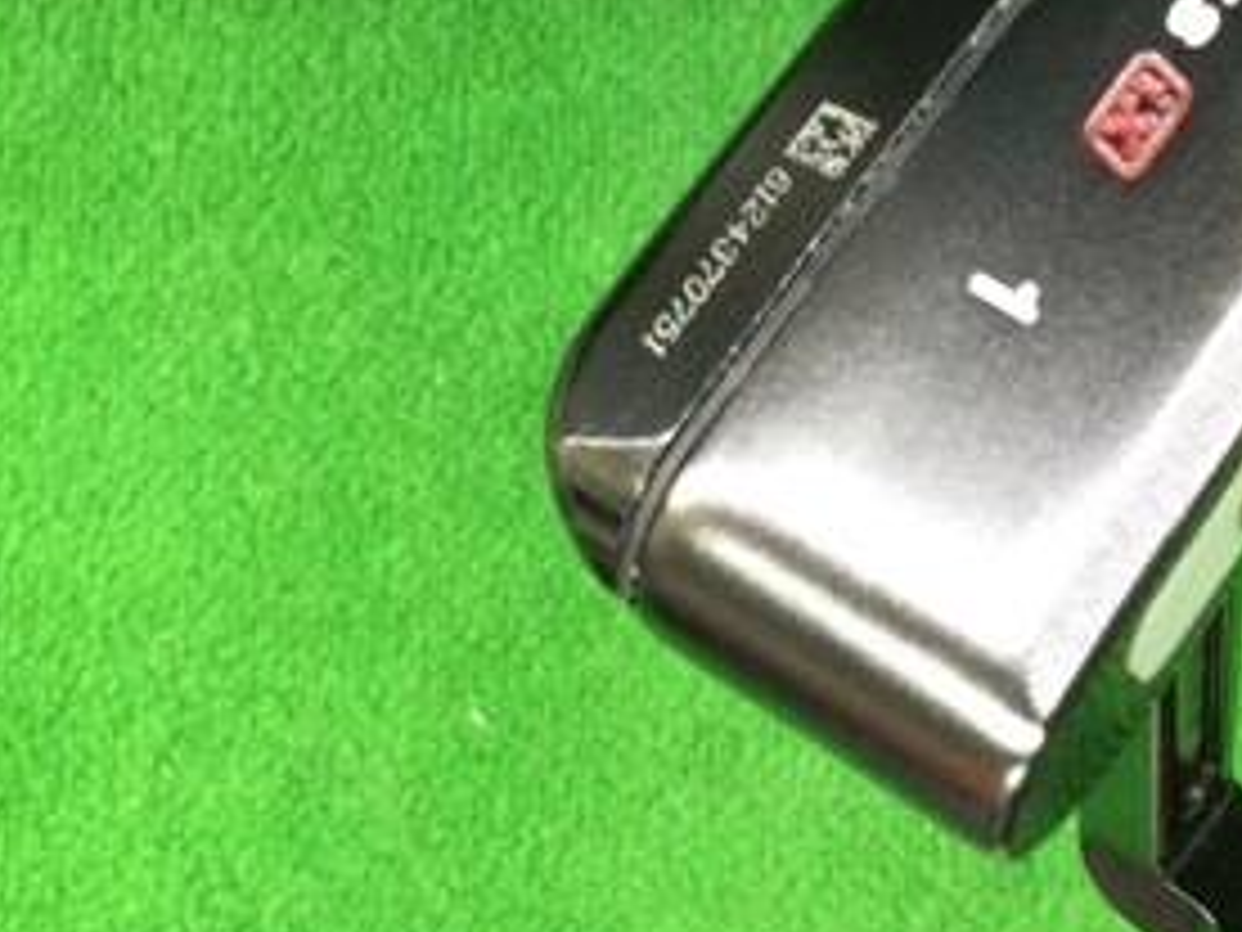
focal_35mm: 72
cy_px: -14
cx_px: 1192
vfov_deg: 19.8
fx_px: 2583
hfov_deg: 25.9
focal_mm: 3.3
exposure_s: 1/24
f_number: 2.4
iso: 200
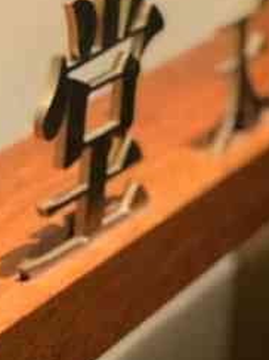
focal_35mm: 219
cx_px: -72
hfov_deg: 6.7
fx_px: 2271
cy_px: 147
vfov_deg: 9.0
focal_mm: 6.6
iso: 800
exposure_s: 1/50
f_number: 2.8
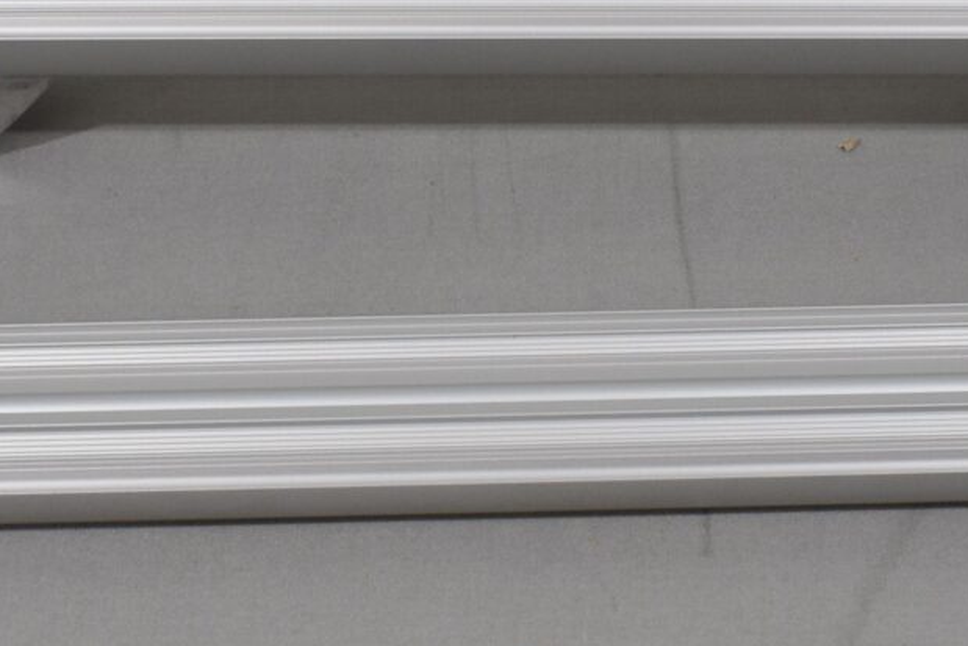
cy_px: 370
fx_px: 3335
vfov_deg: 11.1
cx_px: 588
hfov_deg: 16.5
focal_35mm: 124
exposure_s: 1/125
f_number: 5.6
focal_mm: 20
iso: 400
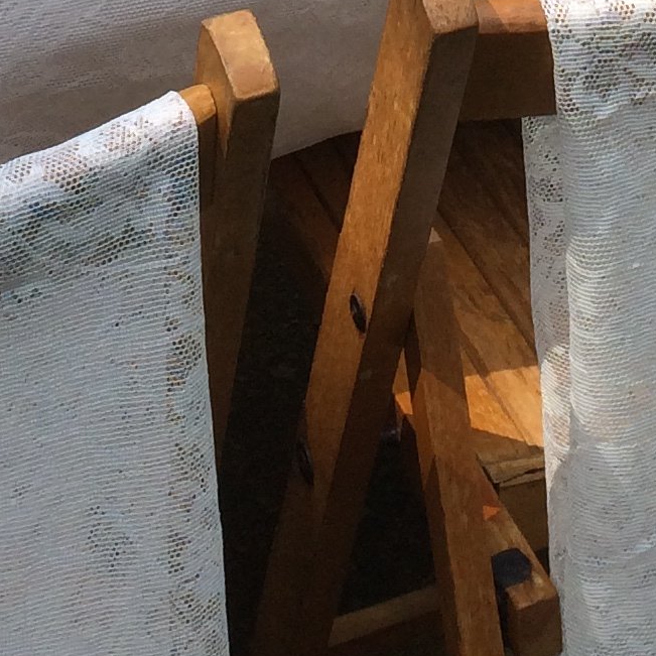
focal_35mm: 133
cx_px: 426
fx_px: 2852
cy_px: -637
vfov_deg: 11.8
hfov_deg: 13.1
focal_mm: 4.12
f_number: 2.2
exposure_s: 1/547
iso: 32
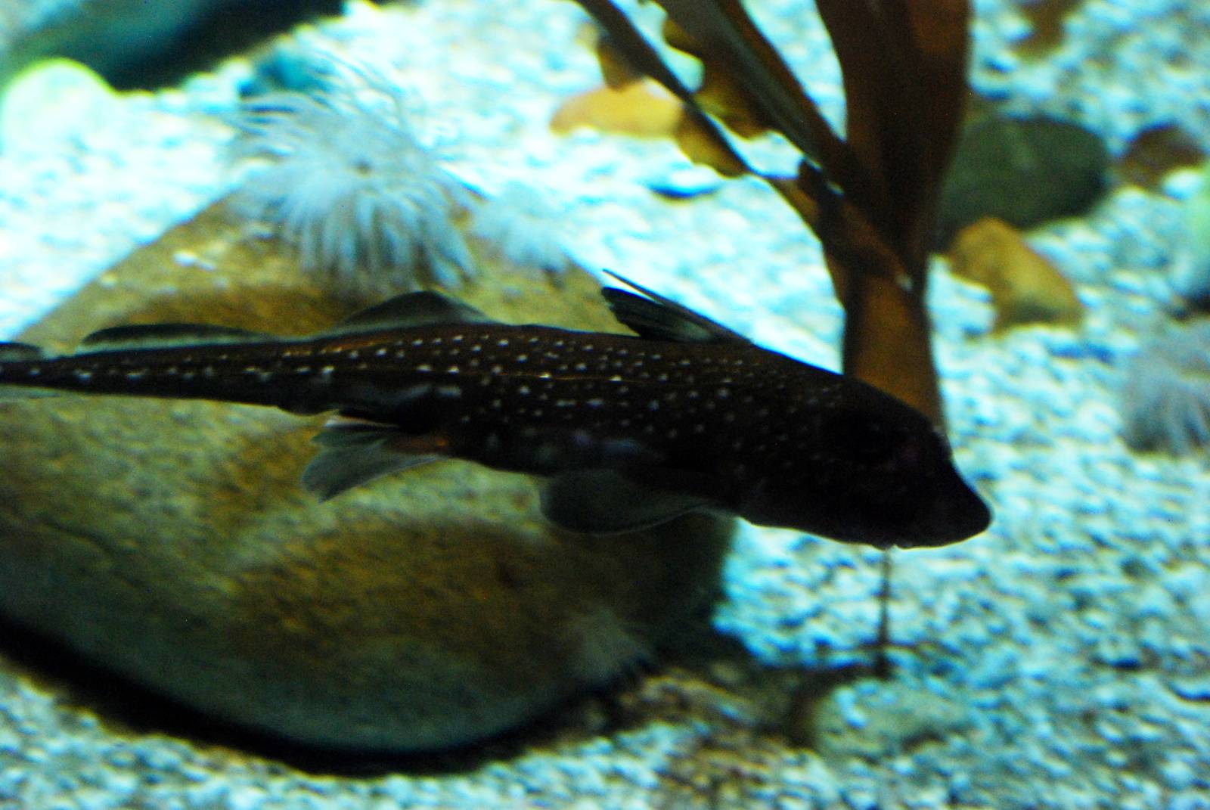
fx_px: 3533
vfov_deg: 13.1
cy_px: 405
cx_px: 605
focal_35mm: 105
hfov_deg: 19.4
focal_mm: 70
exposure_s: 1/13
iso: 1000
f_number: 4
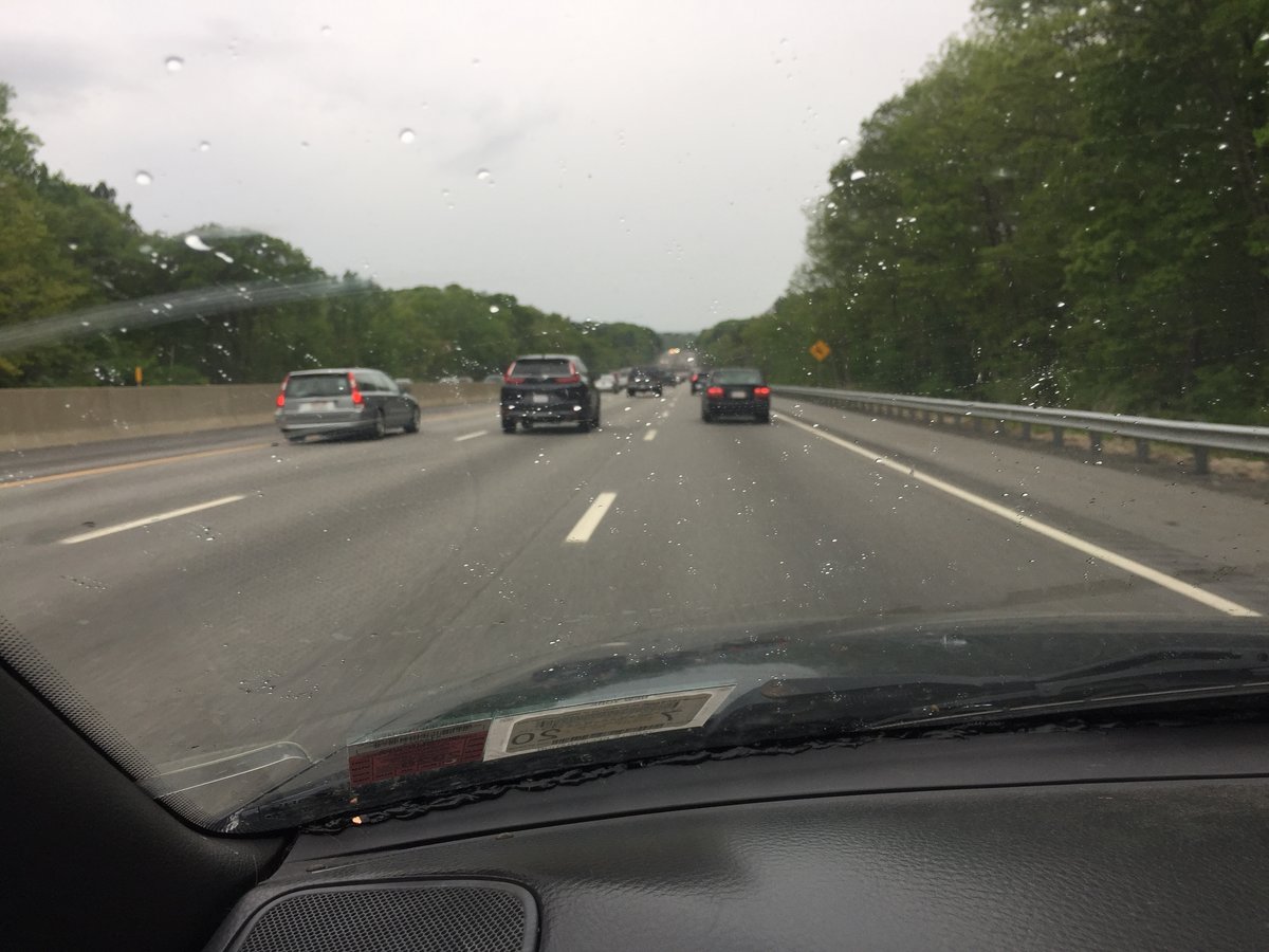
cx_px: 634
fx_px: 1063
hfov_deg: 61.7
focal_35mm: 29
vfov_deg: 48.2
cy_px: 476
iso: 32
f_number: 2.2
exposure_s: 1/216
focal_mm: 4.15
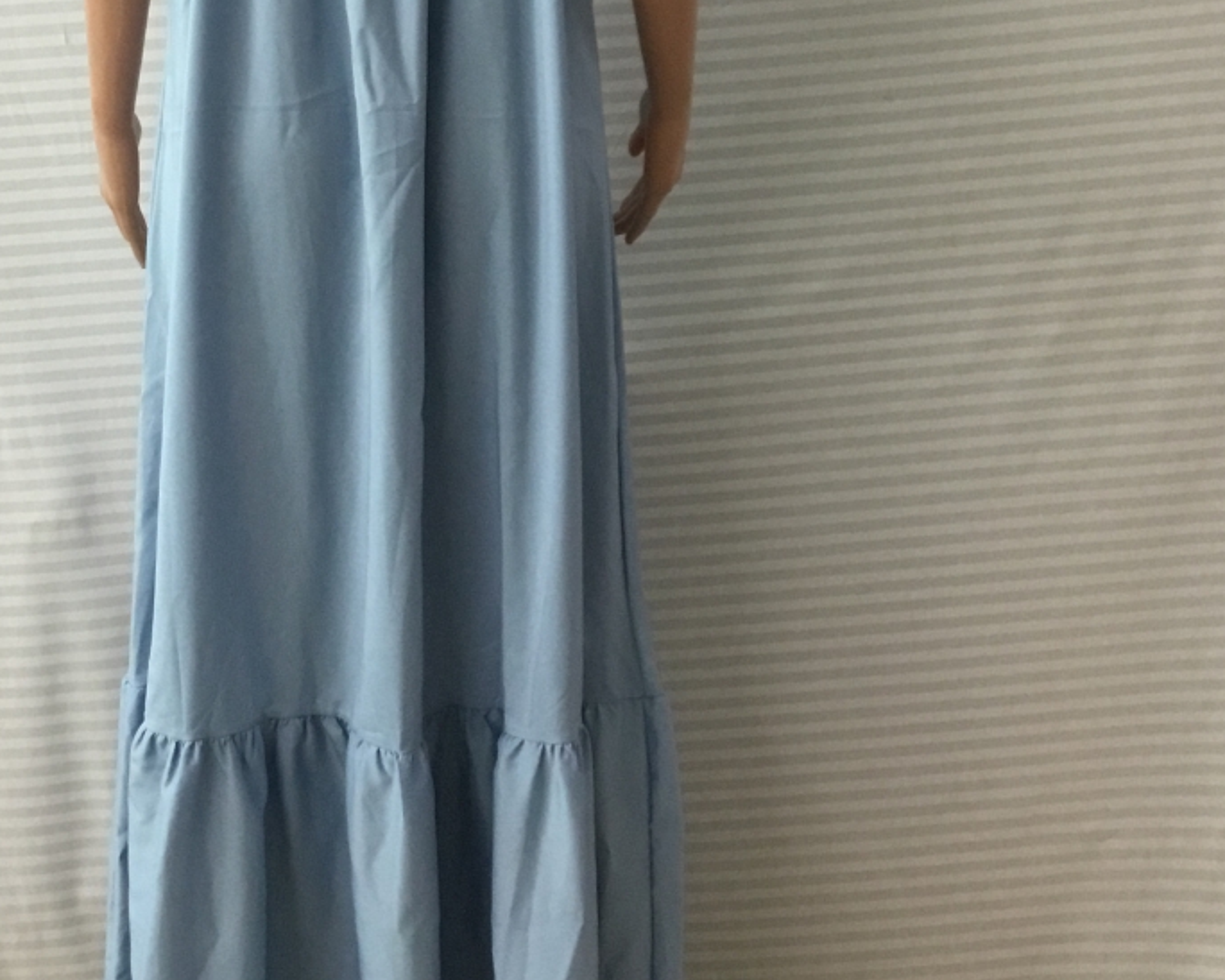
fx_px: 2139
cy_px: 195
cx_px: 436
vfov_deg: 25.4
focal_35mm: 59
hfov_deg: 31.8
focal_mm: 3.3
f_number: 2.4
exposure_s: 1/33
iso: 160
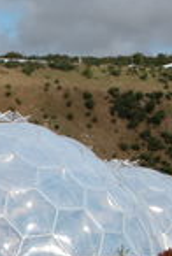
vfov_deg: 14.4
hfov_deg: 9.3
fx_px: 1013
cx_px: -118
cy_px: 188
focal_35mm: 142
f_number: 7.6
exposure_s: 1/450
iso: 100
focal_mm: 12.7
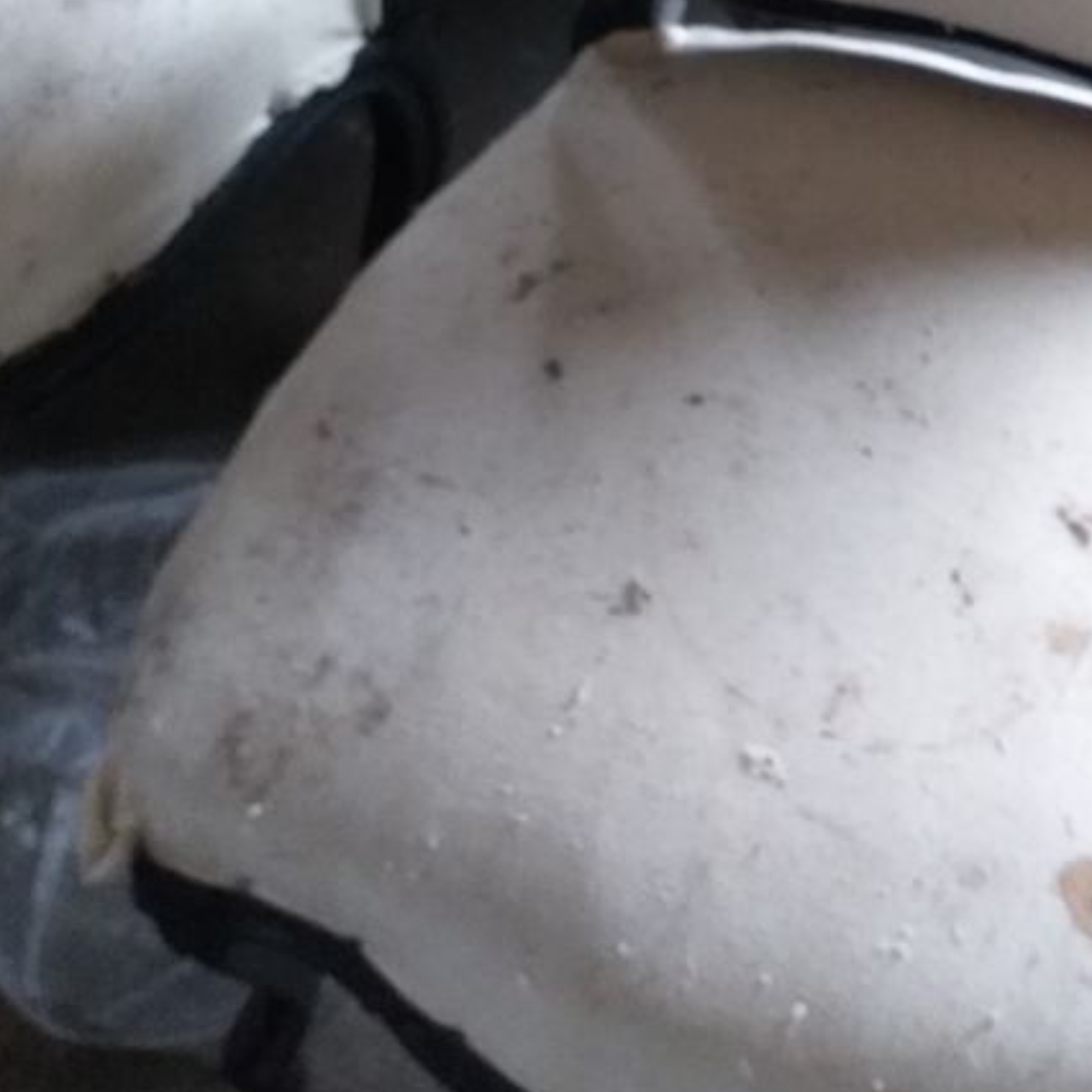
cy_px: 51
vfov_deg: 29.9
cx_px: 684
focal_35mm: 54
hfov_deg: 31.5
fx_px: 1927
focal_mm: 3.6
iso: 250
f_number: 1.9
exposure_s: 1/25
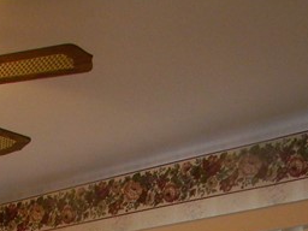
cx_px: -155
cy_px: 450
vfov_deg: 11.9
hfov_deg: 16.1
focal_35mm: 112
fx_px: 997
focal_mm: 5
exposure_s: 1/30
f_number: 3.5
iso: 245
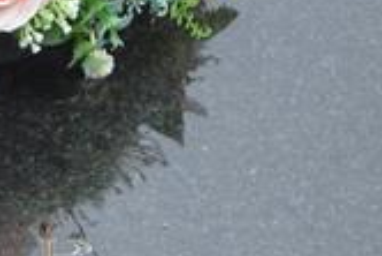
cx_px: -168
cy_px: 420
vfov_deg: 5.9
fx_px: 2453
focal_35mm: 231
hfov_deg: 8.7
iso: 280
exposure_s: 1/125
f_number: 5.6
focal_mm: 40
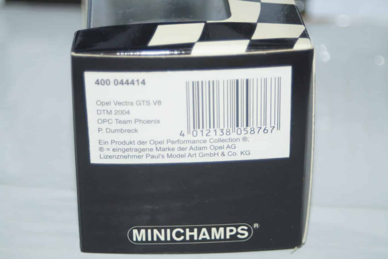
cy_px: 130
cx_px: 194
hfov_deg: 19.5
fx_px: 1132
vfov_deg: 13.0
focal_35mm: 105
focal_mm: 70
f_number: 5.6
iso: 320
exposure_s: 1/100
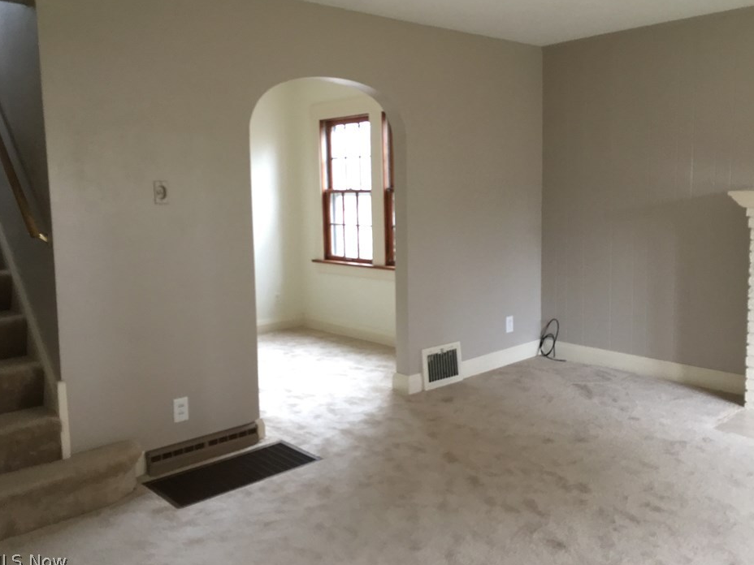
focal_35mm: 32
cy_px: 263
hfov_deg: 56.8
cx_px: 398
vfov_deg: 44.1
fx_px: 697
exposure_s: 1/15
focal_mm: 4.15
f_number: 2.2
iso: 200
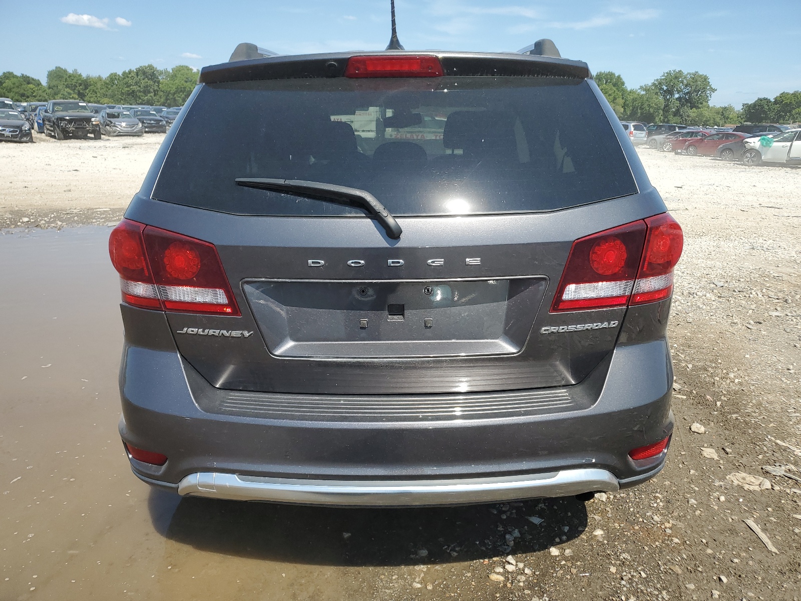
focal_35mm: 26
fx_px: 602
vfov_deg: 53.1
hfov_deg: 67.3
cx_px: 400
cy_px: 300
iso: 50
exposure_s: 1/2500
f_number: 1.5
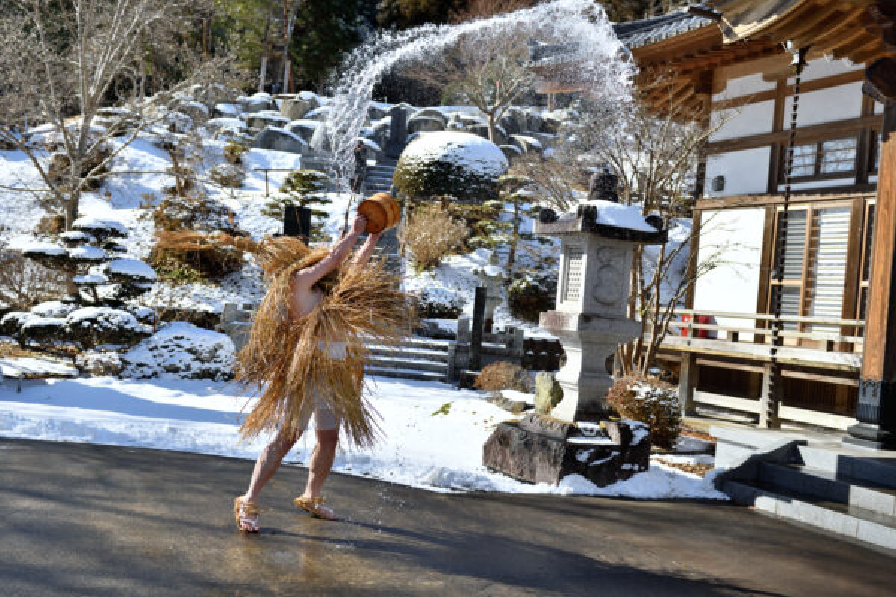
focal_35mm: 40
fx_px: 995
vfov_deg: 33.4
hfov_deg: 48.5
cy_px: 298
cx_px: 448
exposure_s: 1/1600
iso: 100
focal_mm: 34
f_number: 3.5
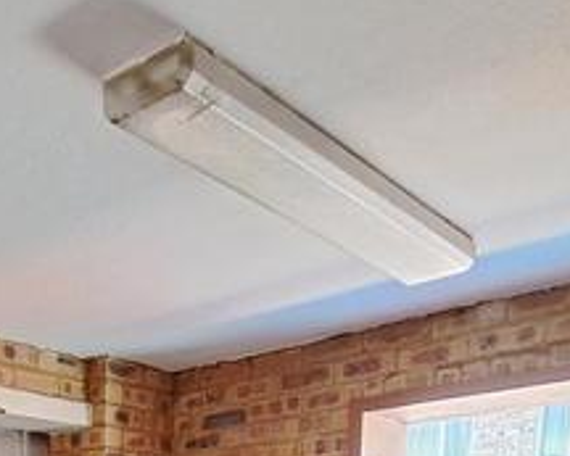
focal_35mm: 47
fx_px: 793
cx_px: 26
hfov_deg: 36.3
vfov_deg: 23.5
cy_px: 733
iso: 200
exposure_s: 1/25
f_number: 2.2
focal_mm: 1.74
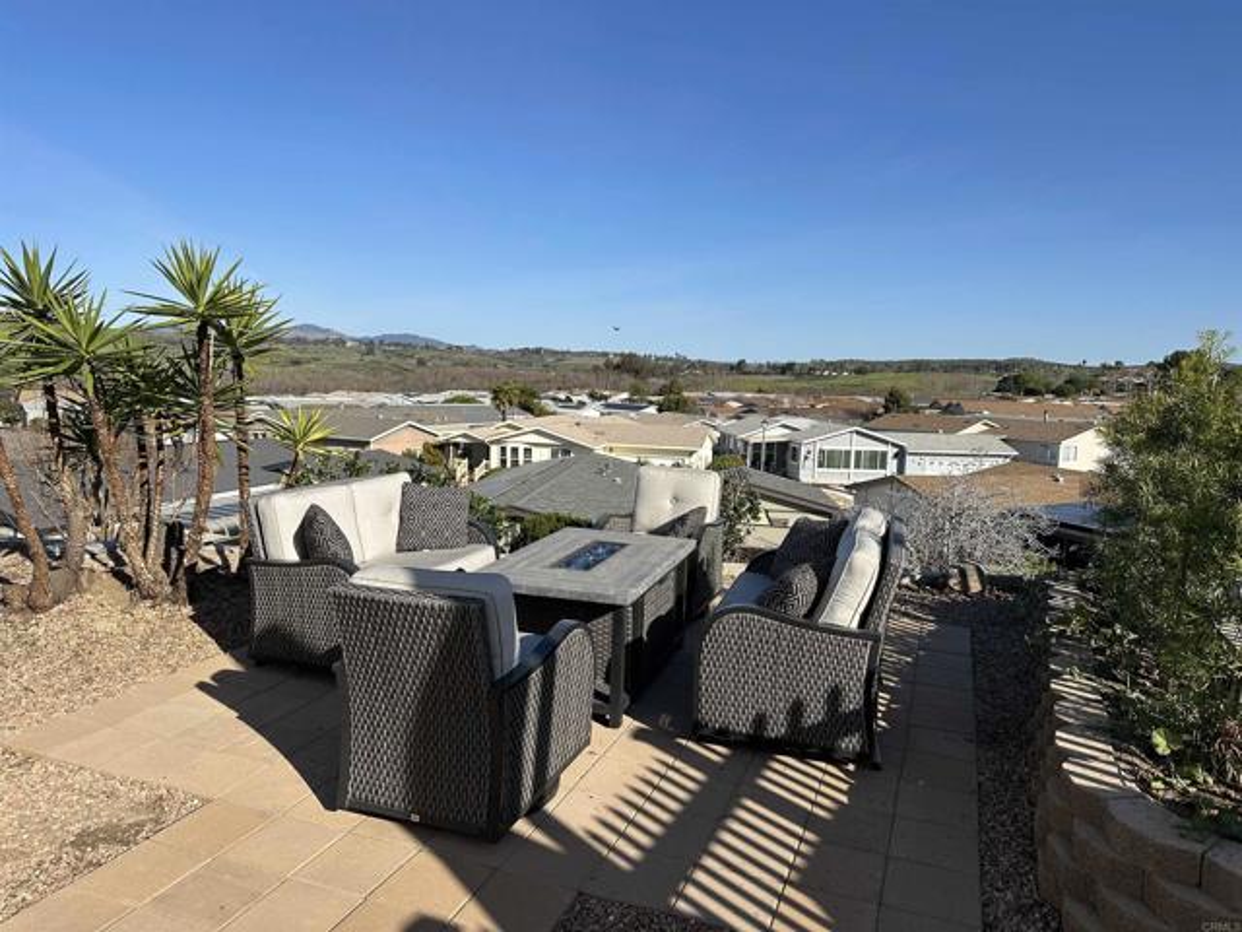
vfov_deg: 56.8
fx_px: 861
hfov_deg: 71.6
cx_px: 621
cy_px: 466
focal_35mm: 24
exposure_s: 1/5525
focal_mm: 6.86
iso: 80
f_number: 1.78
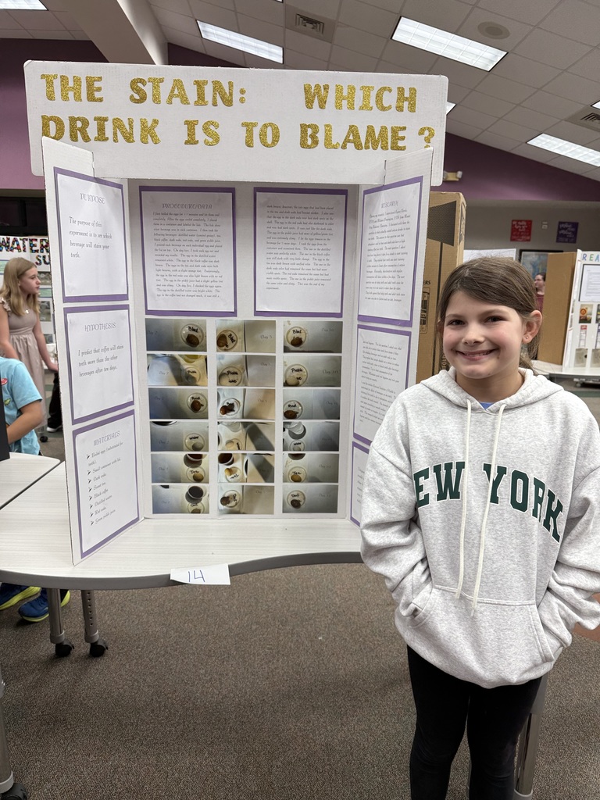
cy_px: 400
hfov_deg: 56.8
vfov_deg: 71.6
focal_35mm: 24
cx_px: 300
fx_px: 555
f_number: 1.78
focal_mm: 6.76
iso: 80
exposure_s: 1/120
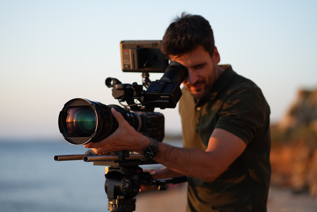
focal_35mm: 85
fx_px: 749
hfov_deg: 23.9
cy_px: 106
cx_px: 158
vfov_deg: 16.1
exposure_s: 1/320
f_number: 2.2
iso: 100
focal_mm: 85
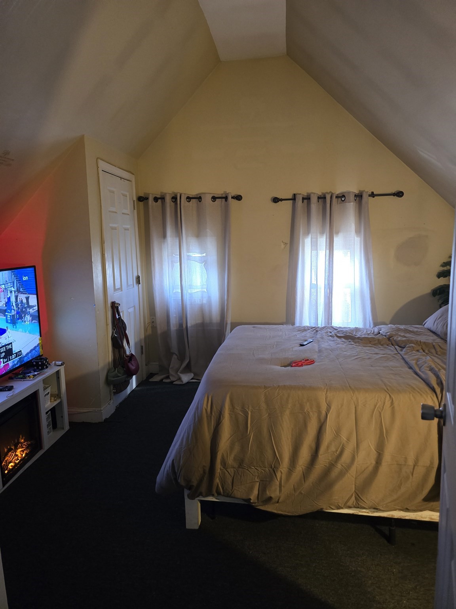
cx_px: 228
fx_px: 404
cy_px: 304
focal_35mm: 23
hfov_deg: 58.9
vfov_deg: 73.9
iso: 640
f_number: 1.7
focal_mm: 6.3
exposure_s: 1/60
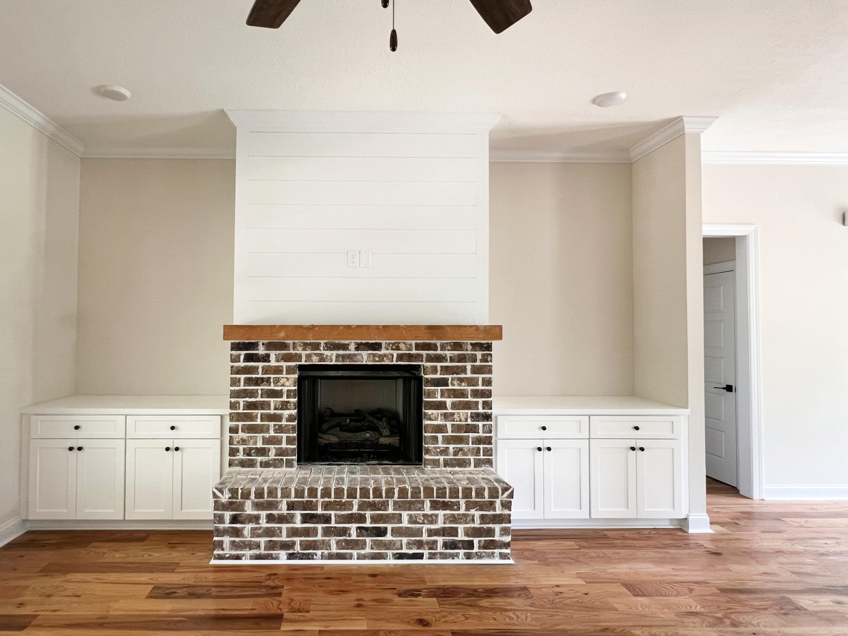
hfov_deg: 90.2
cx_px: 353
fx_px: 416
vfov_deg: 74.7
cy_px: 320
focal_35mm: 17
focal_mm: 1.57
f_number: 1.8
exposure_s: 1/99
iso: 250
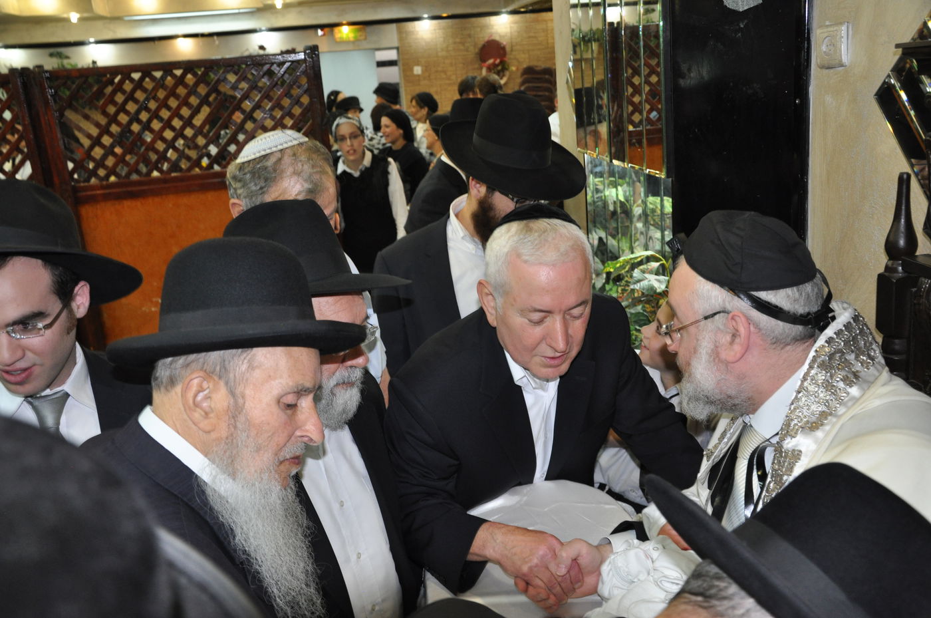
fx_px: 930
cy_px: 309
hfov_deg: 53.2
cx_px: 466
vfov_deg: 36.8
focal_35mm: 36
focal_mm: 24
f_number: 3.8
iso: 800
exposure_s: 1/60
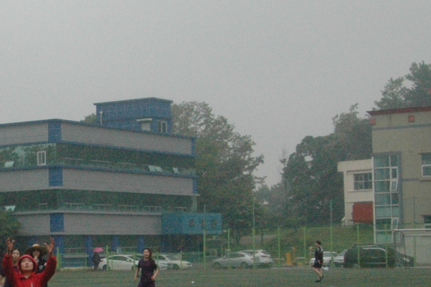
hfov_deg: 18.4
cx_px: 22
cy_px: 231
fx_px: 1305
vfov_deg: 12.5
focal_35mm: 109
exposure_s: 1/400
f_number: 10
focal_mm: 24
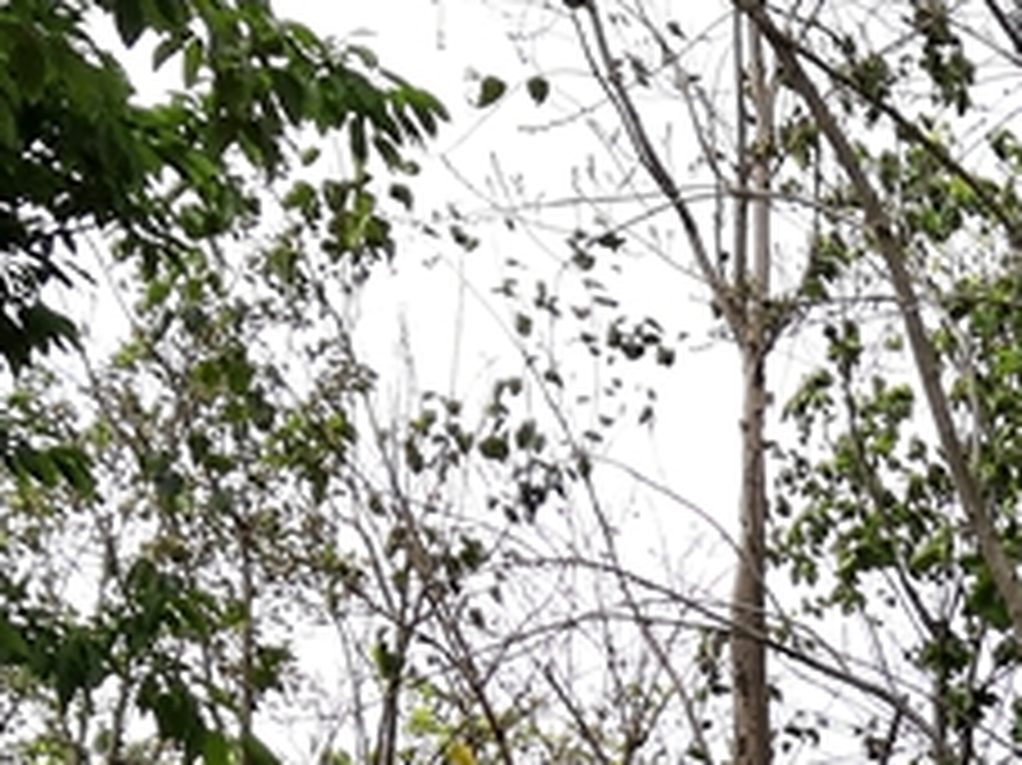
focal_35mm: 122
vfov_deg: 10.9
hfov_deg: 15.3
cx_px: 1387
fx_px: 3600
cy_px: 1580
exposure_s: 1/539
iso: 50
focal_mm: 3.95
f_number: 1.8
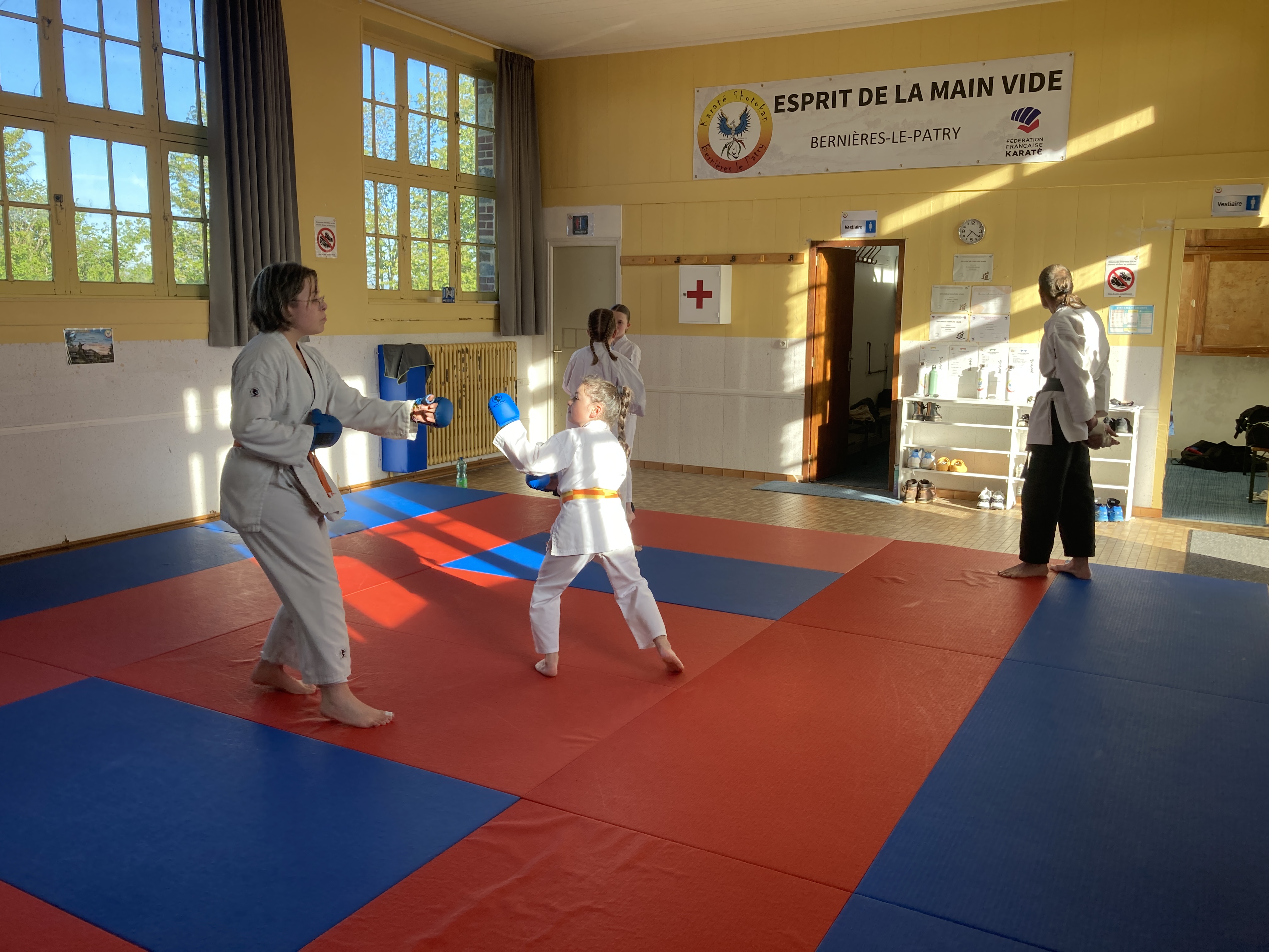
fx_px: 1026
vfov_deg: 49.7
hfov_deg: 63.4
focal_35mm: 28
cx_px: 634
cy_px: 476
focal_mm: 3.99
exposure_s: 1/190
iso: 20
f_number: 1.8
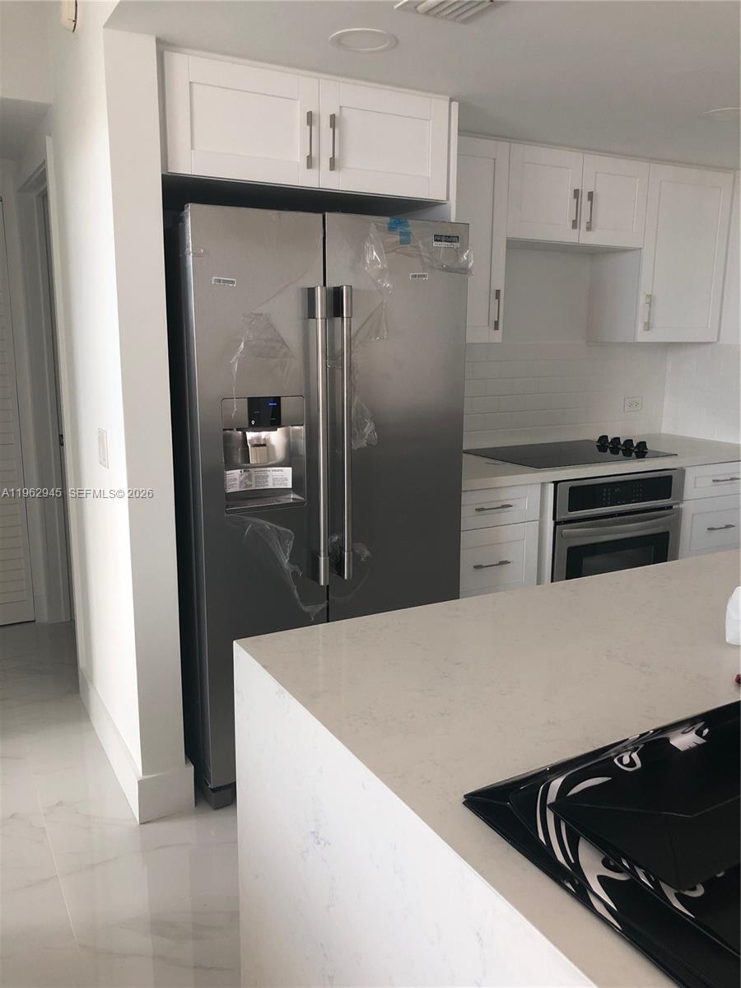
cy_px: 494
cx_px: 370
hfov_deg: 49.7
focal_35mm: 28
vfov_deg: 63.4
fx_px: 799
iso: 32
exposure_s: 1/30
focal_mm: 4
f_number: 1.8
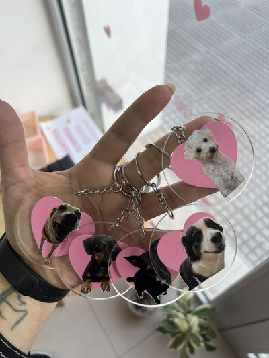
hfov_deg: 53.1
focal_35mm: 26
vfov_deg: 67.3
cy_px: 179
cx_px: 134
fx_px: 269
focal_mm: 5.7
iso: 50
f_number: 1.5
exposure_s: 1/121
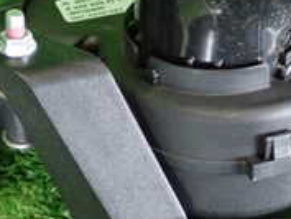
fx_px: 1026
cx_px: 173
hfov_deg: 16.1
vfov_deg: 12.1
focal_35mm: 122
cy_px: 150
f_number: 2.5
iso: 800
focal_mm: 6.37
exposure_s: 1/30
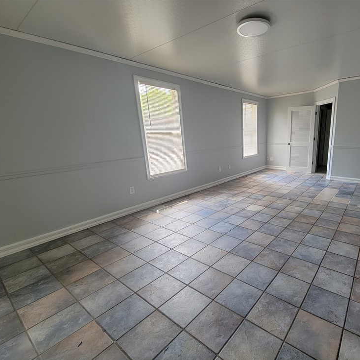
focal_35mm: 16
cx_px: 244
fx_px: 188
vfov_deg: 87.4
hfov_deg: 84.0
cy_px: 186
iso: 80
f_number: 2.2
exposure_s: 1/59
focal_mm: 2.2
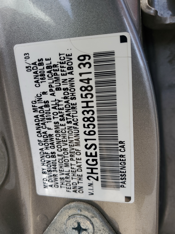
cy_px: 117
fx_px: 175
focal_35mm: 26
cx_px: 88
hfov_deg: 53.1
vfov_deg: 67.3
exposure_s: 1/526
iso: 50
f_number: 1.5
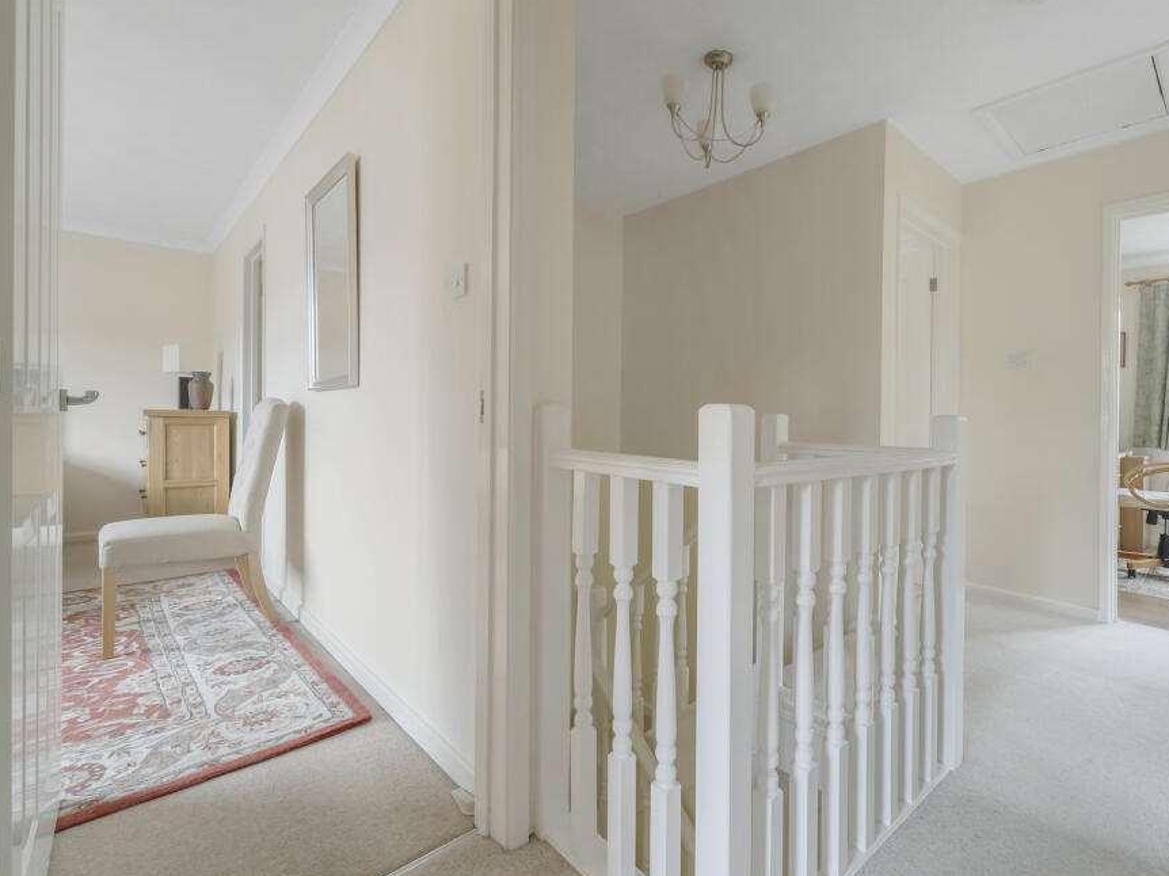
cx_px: 669
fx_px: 540
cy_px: 421
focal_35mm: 16
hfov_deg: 93.9
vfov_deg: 78.0
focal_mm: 14
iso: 320
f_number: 6.3
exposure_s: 1/20
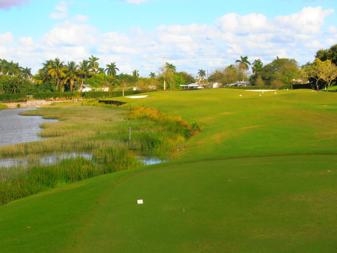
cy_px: 126
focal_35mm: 88
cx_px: 168
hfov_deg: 22.3
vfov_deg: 16.8
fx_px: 857
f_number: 5.1
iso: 80
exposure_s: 1/500
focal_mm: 15.51
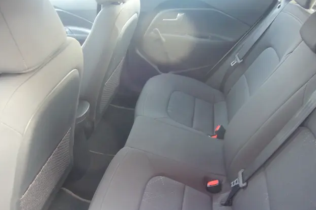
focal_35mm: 30
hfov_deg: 61.9
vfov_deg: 43.6
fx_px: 263
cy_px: 108
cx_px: 154
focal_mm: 4.6
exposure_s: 1/15
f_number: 2.8
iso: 200
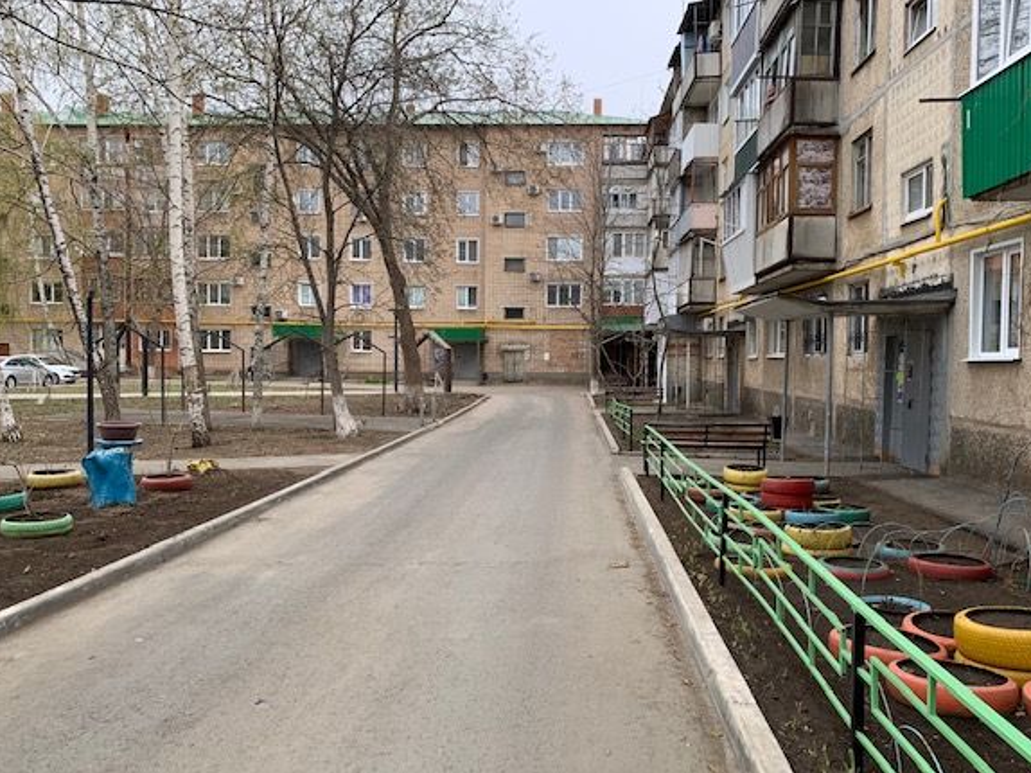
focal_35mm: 29
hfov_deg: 61.7
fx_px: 863
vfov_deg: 48.2
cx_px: 537
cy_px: 401
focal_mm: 4.25
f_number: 1.8
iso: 25
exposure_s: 1/871
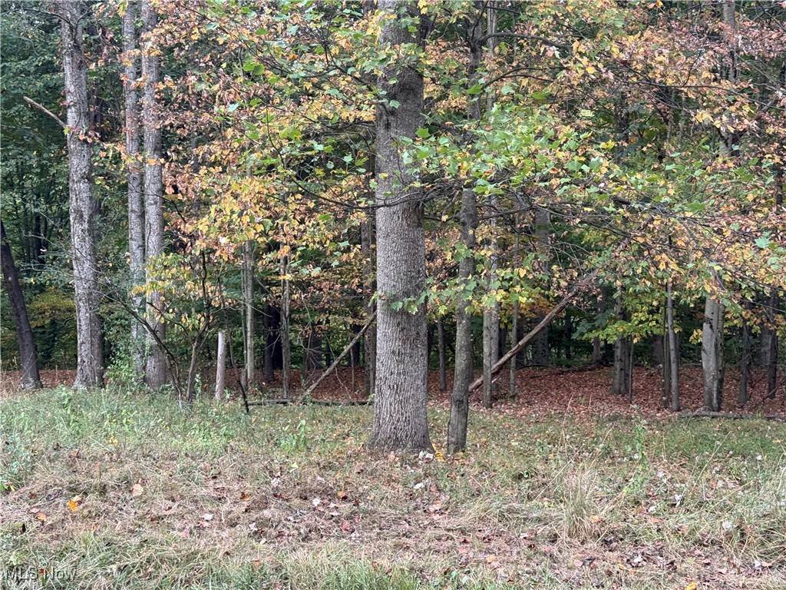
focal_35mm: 48
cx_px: 393
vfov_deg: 30.3
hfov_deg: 39.7
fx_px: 1090
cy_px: 295
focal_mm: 6.76
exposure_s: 1/121
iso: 80
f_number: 1.78
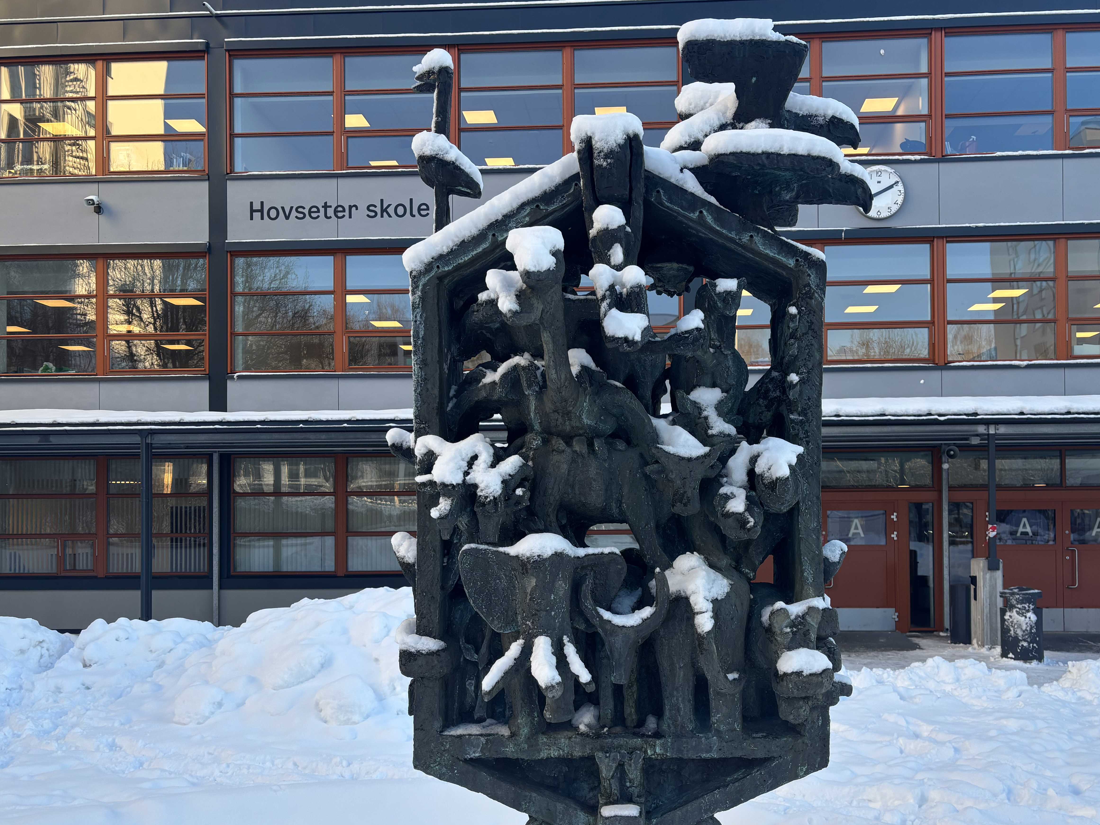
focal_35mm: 32
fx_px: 1017
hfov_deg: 56.7
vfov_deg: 44.0
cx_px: 608
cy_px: 492
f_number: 1.6
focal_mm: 5.96
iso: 50
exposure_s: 1/421
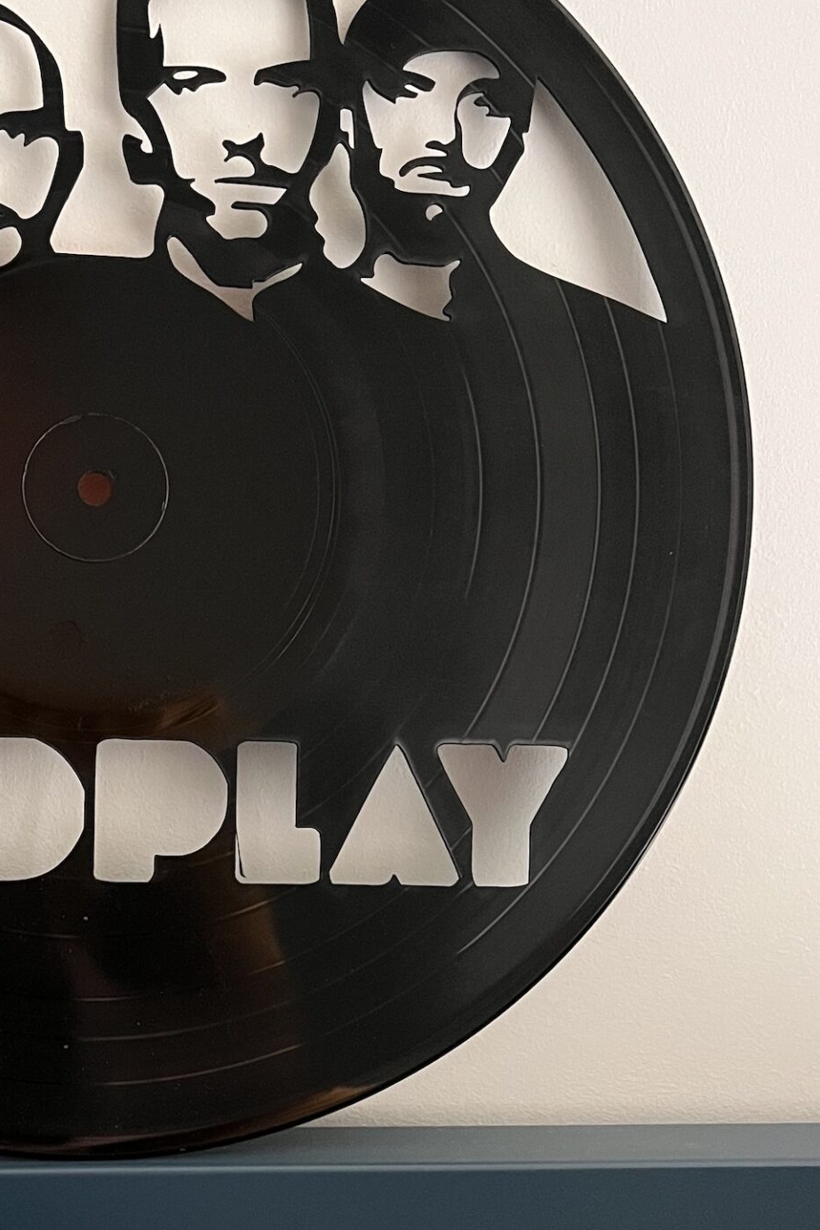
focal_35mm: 50
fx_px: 1709
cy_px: 797
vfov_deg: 39.2
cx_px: 82
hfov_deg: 26.1
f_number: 1.6
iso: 500
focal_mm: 5.1
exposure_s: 1/60
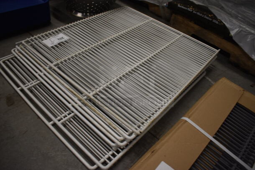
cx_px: 128
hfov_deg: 67.3
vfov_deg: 48.0
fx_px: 191
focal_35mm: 27
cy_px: 85
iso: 800
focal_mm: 18
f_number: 3.5
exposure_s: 1/125
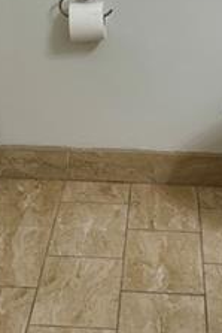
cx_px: 121
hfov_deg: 15.9
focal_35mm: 86
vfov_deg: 22.4
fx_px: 794
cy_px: -22
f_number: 1.78
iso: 100
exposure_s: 1/120
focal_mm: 6.76
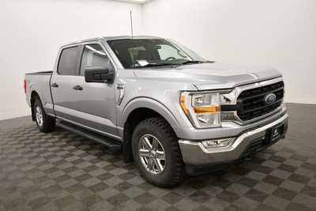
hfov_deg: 65.5
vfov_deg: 46.4
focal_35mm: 28
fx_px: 246
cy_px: 106
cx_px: 158
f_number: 5.6
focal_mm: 19
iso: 800
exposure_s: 1/160
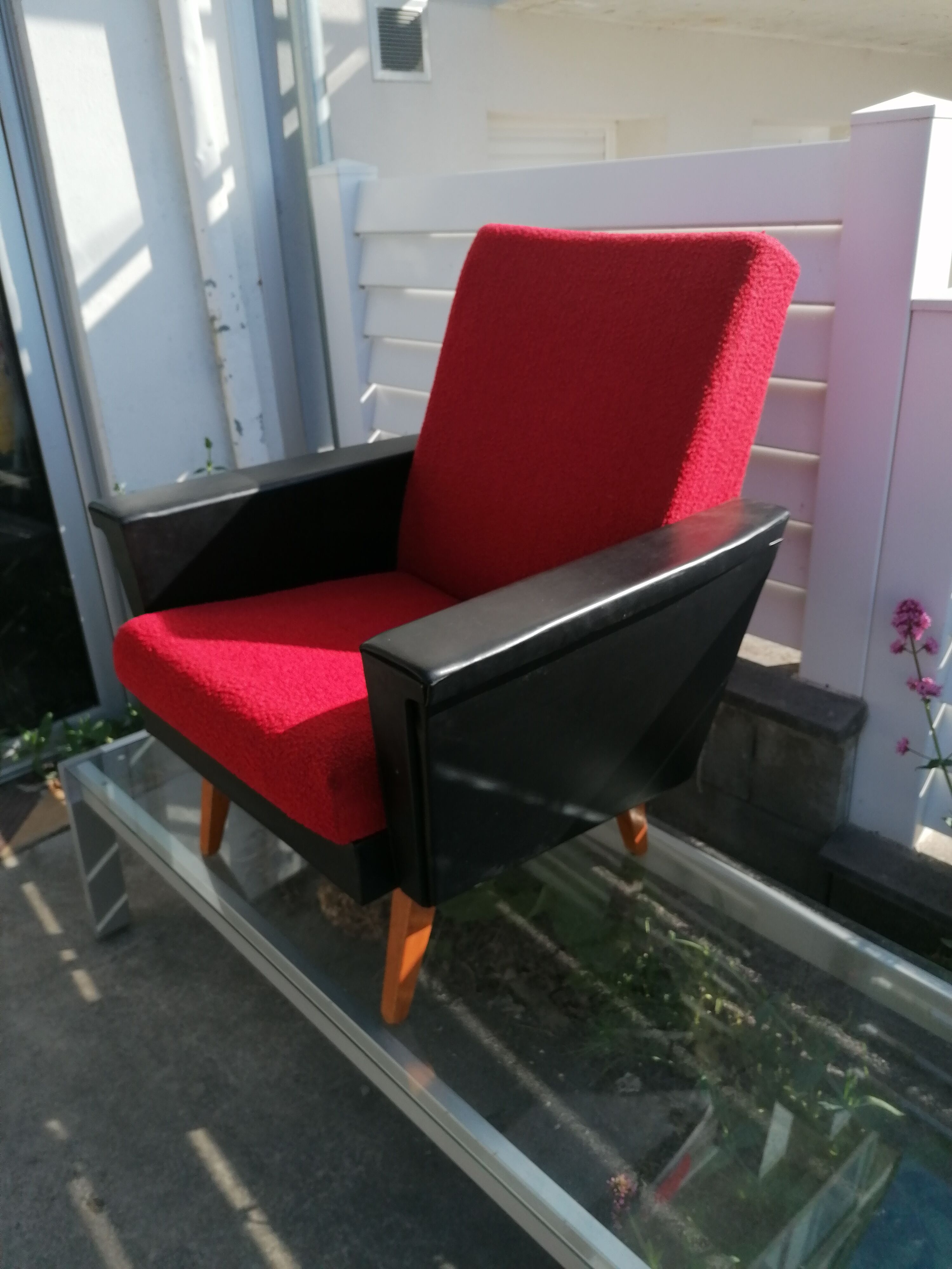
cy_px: 634
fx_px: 990
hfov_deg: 51.4
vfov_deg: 65.3
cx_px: 476
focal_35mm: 27
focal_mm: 4.75
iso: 50
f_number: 1.8
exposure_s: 1/932
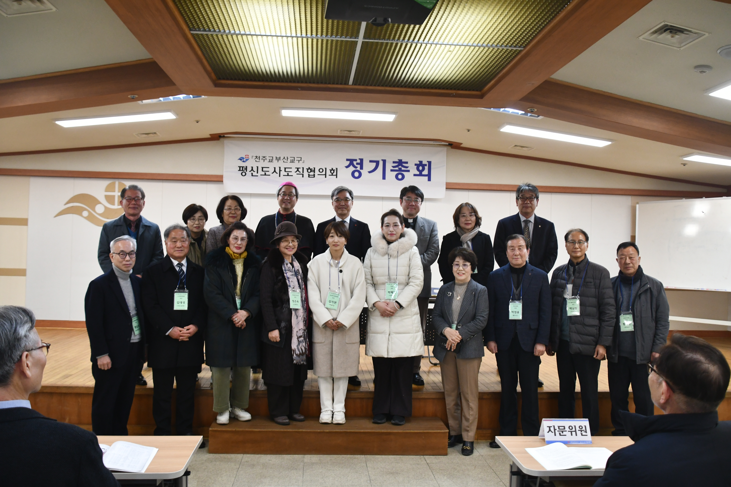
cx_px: 366
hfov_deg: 60.3
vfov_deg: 42.3
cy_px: 244
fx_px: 629
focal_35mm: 31
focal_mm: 21
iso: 1000
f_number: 3.5
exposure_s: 1/50
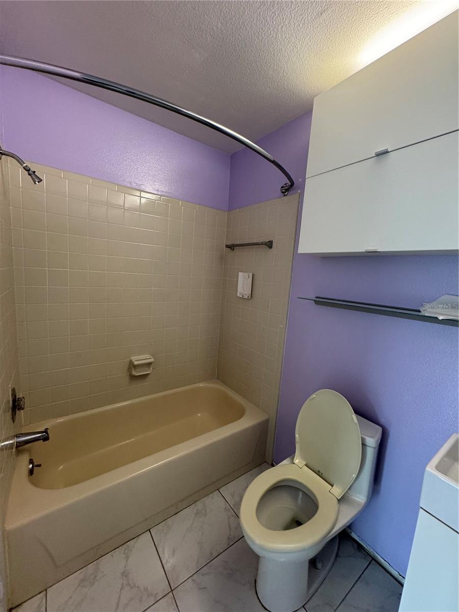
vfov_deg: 102.1
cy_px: 306
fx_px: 248
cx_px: 230
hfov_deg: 85.7
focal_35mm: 14
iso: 200
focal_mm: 2.22
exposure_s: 1/60
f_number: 2.2
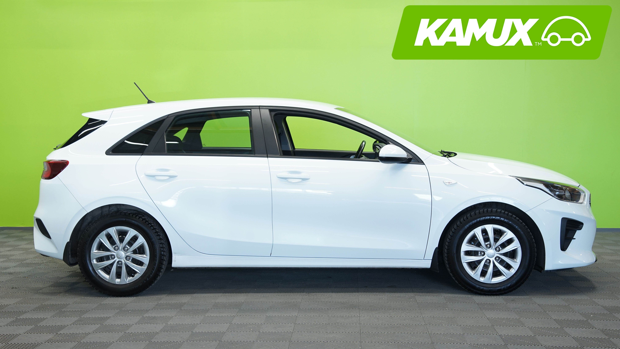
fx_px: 789
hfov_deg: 42.9
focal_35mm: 48
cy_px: 196
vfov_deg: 24.9
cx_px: 312
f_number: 6.3
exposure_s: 1/15
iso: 500
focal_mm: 45
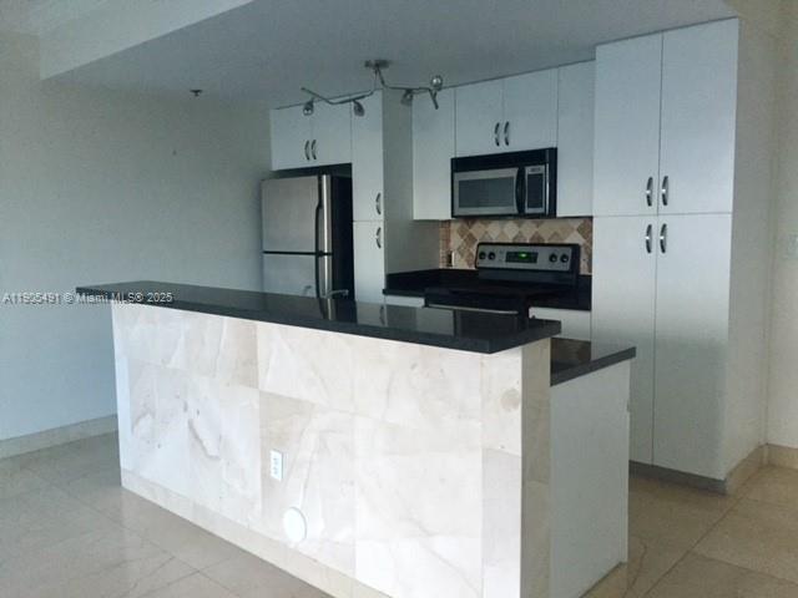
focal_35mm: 29
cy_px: 299
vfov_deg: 48.2
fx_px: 669
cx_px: 399
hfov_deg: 61.7
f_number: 2.2
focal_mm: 4.15
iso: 125
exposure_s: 1/30
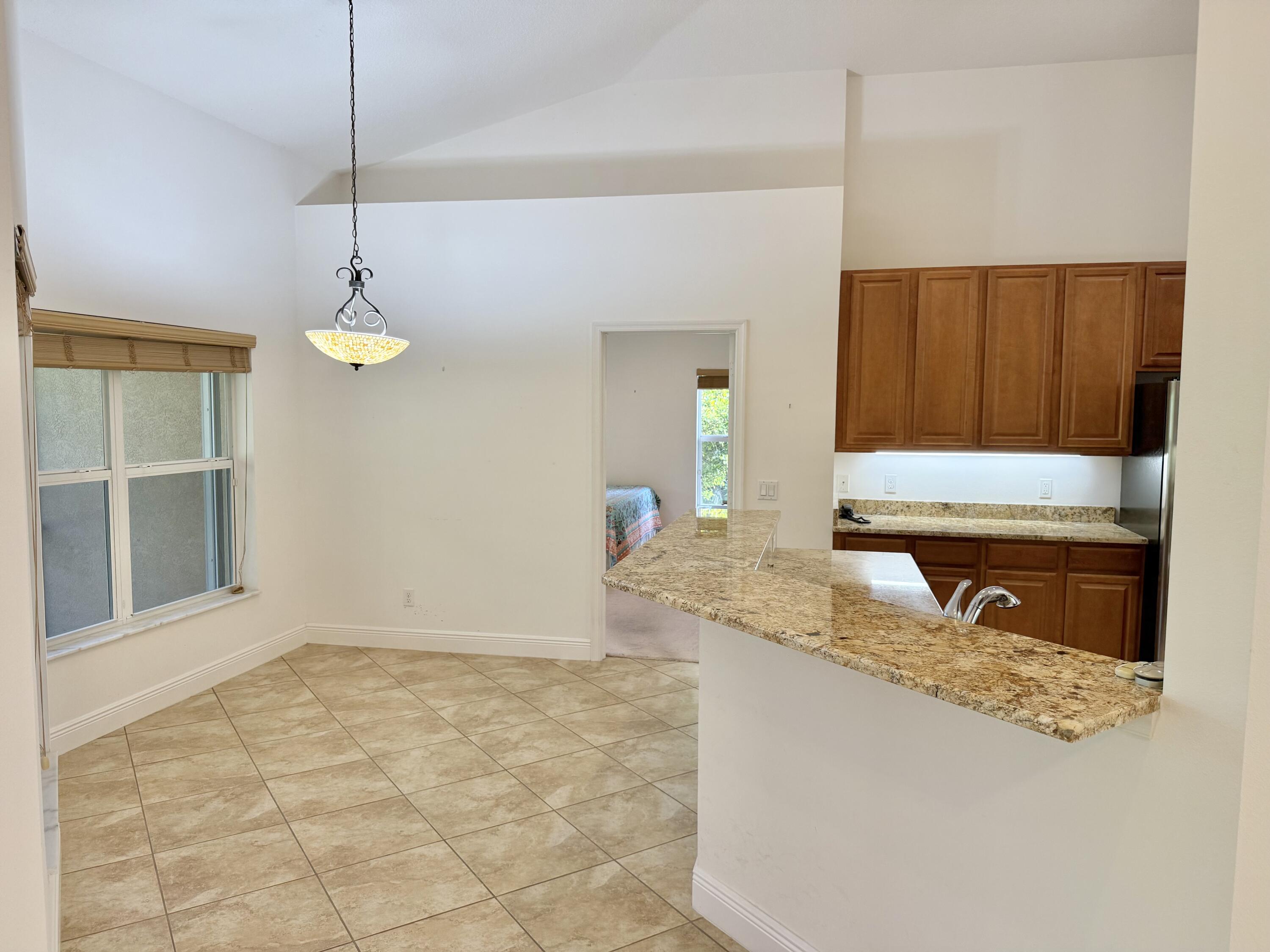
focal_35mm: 24
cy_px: 476
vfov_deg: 56.8
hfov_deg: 71.6
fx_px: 881
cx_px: 635
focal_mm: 6.76
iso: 160
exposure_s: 1/132
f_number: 1.78
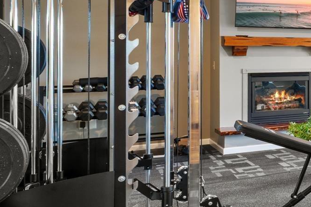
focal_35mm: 56
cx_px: 530
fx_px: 484
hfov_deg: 23.3
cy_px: 3
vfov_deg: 23.3
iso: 200
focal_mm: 10
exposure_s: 2.5
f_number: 9
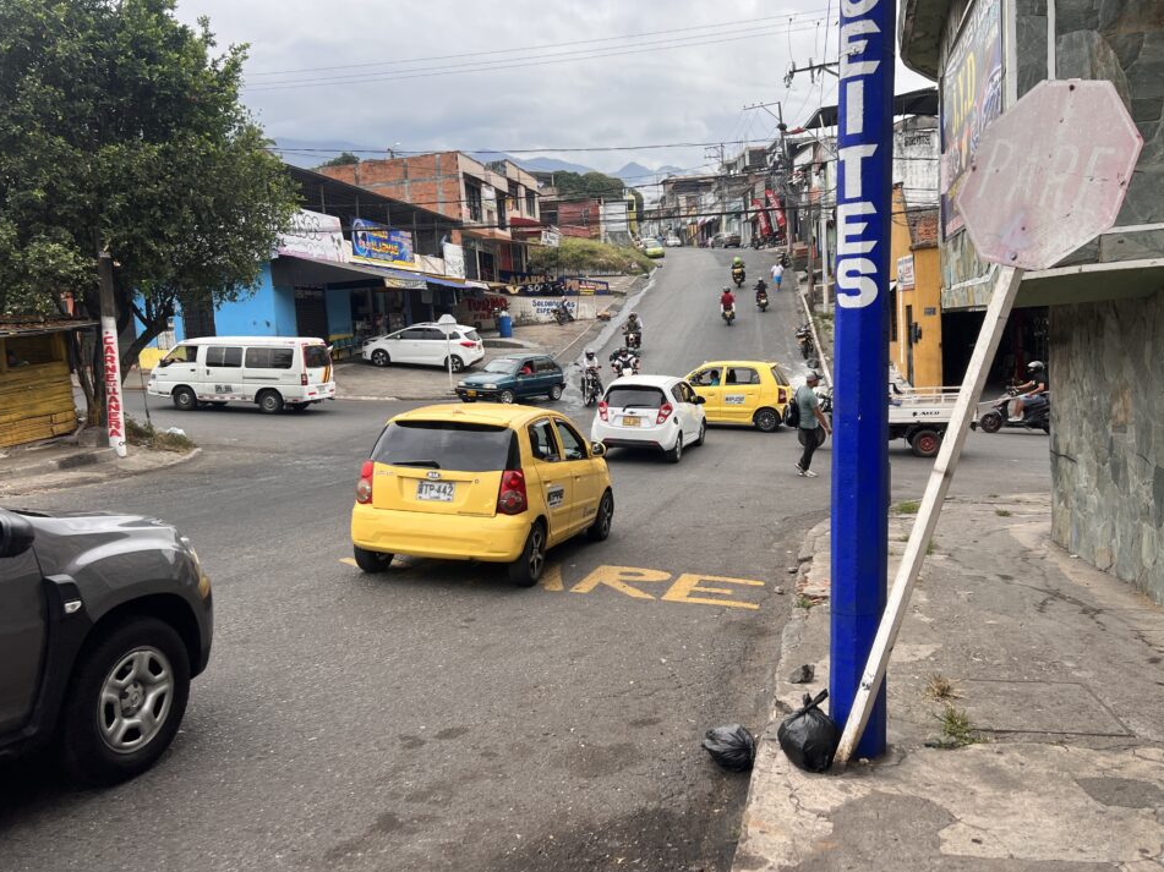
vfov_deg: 49.7
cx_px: 569
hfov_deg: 63.4
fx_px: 941
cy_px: 429
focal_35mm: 28
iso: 50
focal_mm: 5.7
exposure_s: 1/827
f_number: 1.5
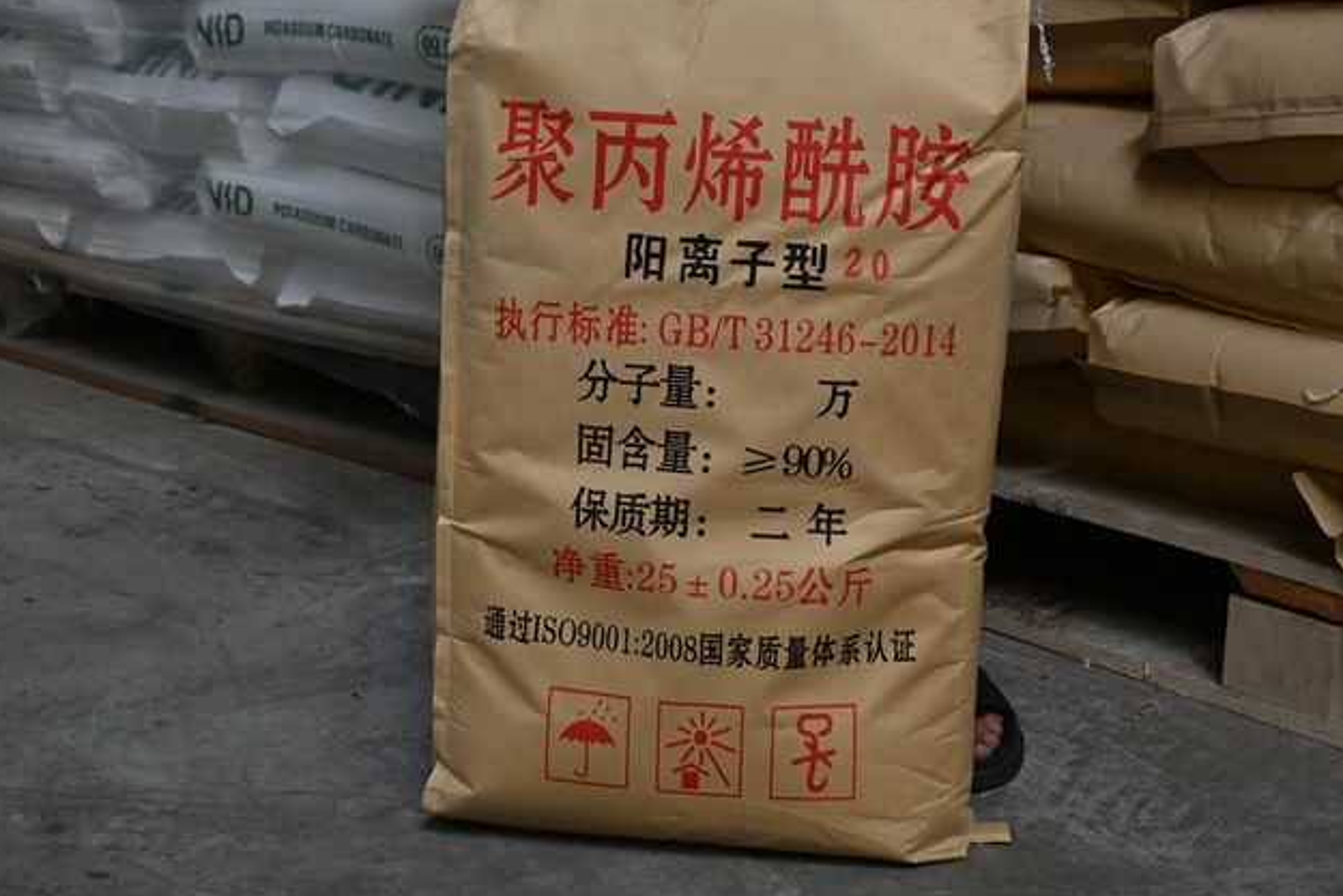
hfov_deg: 36.3
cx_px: 658
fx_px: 2048
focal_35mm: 55
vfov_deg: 24.7
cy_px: 391
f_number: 5.6
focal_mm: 30.5
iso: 110
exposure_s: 1/250
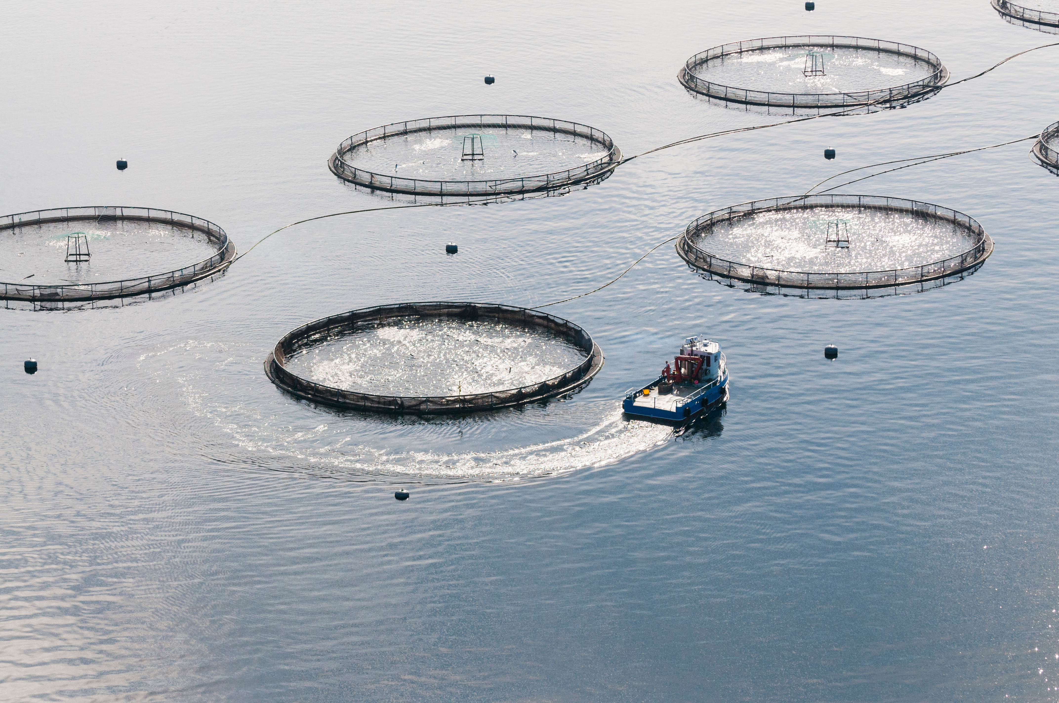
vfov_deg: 9.6
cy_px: 352
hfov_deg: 14.4
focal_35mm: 142
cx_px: 530
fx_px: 4187
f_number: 4.5
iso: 400
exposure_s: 1/6400
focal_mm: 95
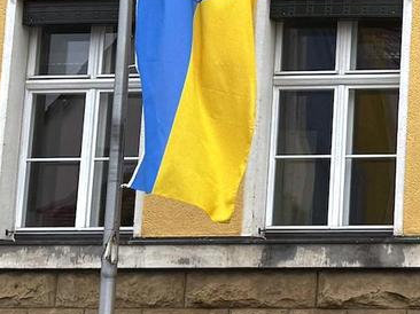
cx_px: 624
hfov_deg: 14.6
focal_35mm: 126
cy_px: 63
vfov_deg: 11.7
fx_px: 1528
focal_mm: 6.76
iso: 80
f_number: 1.78
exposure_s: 1/739
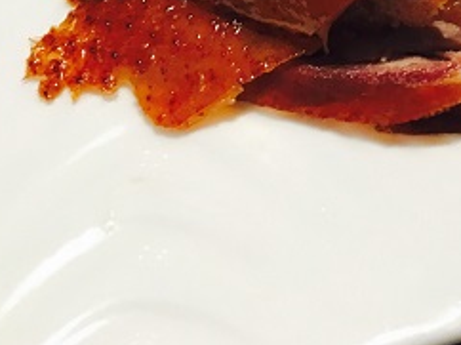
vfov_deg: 16.4
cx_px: 516
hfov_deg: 22.0
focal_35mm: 84
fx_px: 1118
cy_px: -129
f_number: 2.2
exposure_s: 1/33
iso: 100
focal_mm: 4.15
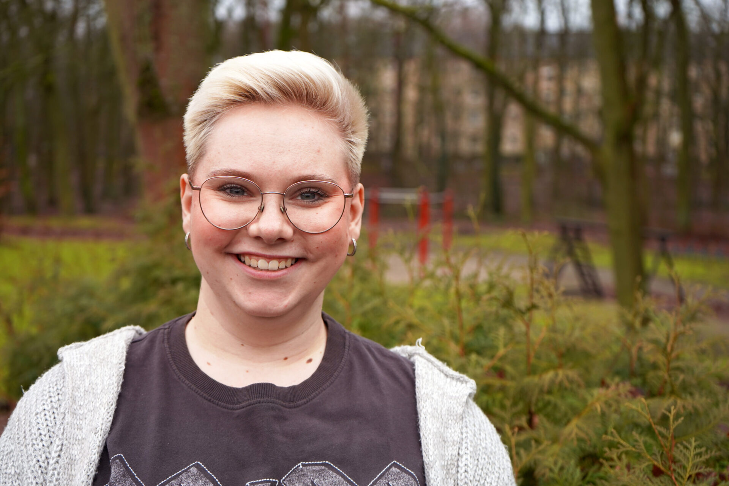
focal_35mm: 50
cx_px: 364
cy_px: 243
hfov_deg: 39.6
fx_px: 1012
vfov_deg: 27.0
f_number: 4.5
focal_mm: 50
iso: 320
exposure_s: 1/160
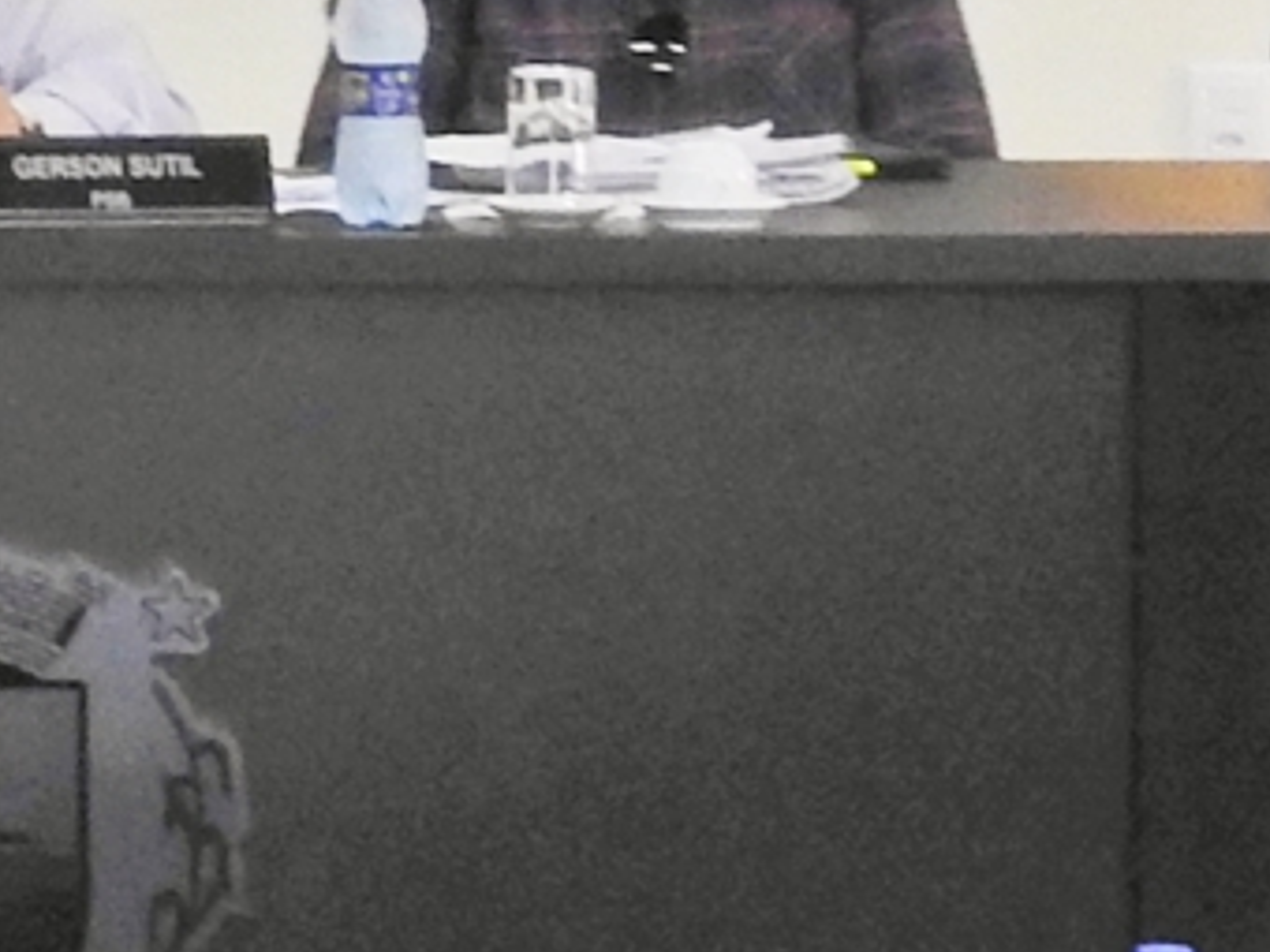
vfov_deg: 5.3
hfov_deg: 7.0
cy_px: -829
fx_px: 10199
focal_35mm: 278
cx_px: -826
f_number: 4.8
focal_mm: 7.2
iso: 400
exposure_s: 1/13
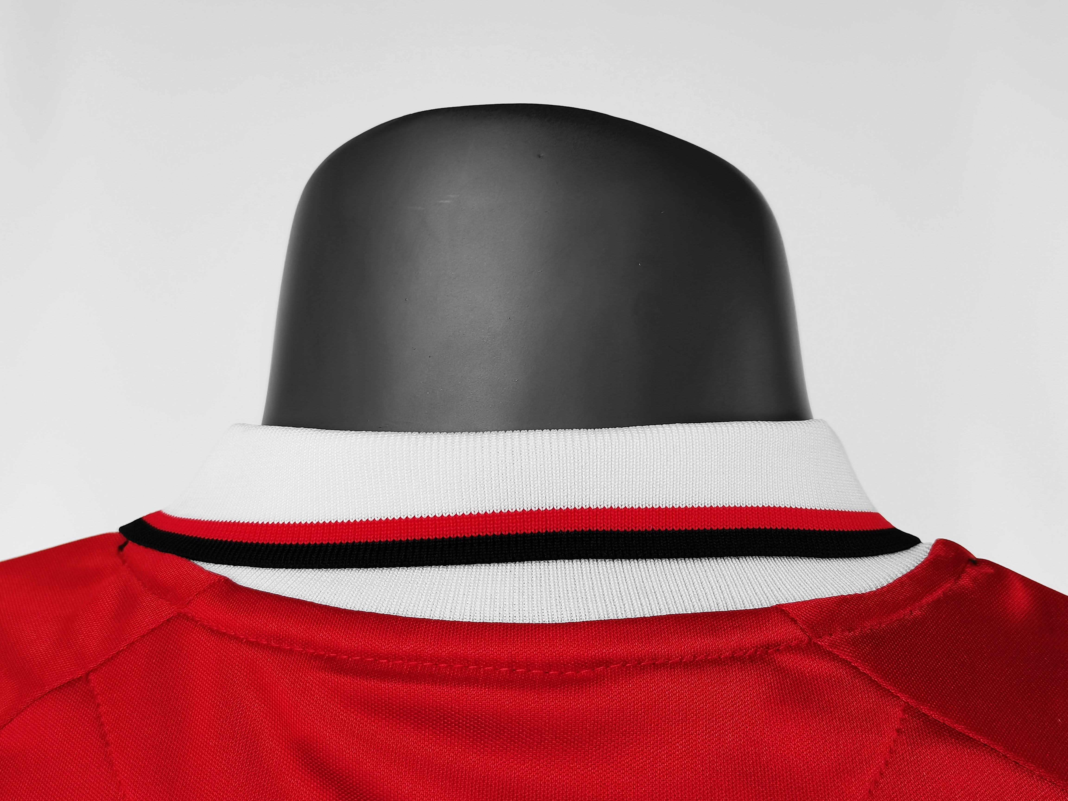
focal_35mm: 40
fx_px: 1234
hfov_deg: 46.8
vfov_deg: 36.0
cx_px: 534
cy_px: 400
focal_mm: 5.58
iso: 200
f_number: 1.8
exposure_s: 1/100
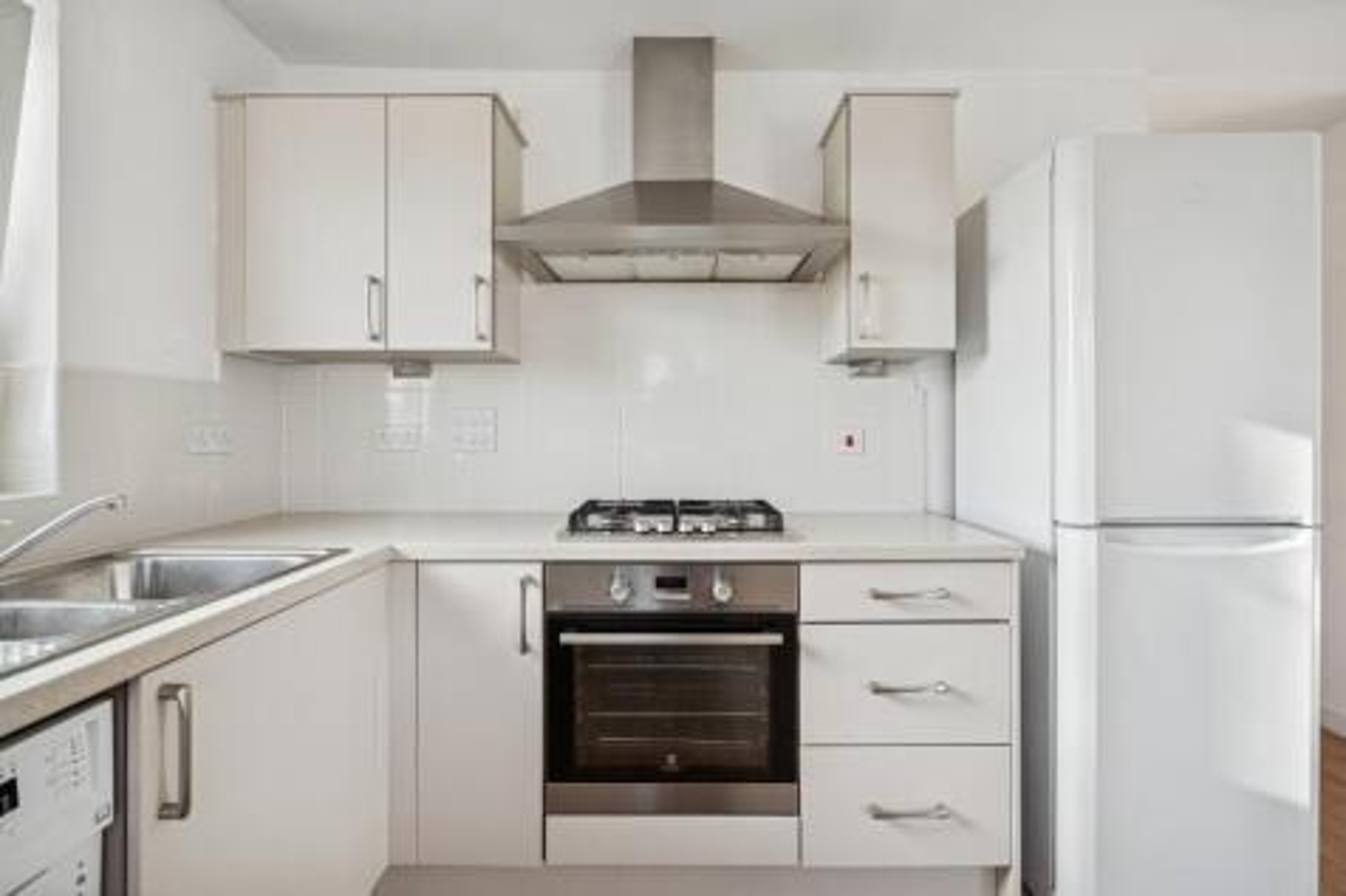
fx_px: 598
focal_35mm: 16
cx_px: 673
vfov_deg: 73.7
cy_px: 448
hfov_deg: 96.8
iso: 250
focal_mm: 16
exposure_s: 1/160
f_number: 4
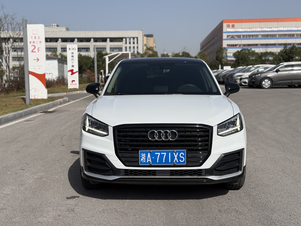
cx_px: 150
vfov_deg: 30.3
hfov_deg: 39.7
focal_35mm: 48
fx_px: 417
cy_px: 113
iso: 64
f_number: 1.78
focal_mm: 6.76
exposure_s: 1/8772
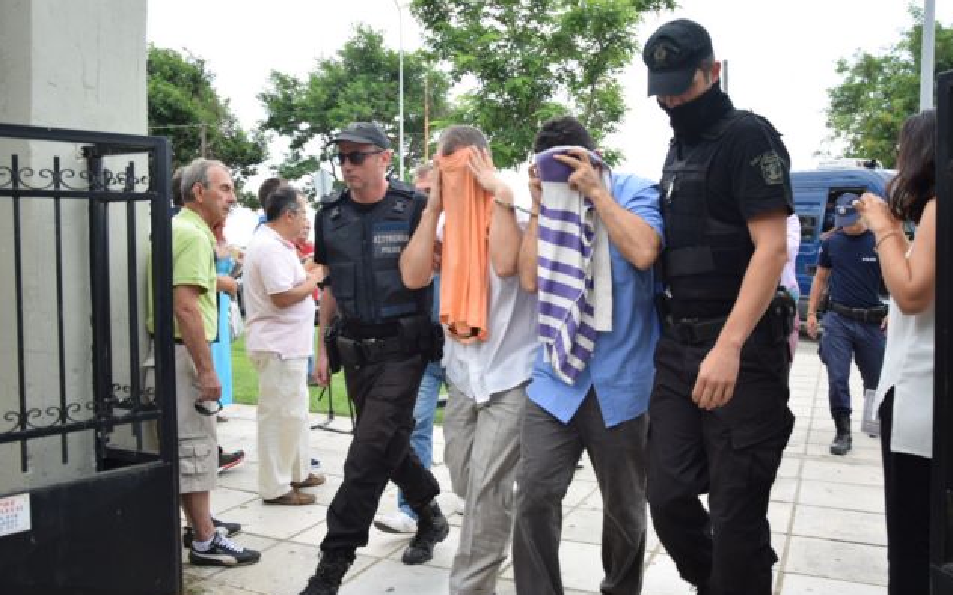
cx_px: 481
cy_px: 284
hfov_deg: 58.9
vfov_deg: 38.8
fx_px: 845
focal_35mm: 33
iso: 100
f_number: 4
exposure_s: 1/200
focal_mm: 21
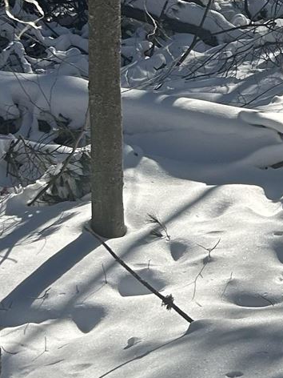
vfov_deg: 15.2
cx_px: 447
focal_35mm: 127
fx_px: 1384
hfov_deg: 11.1
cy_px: -15
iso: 50
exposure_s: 1/4444
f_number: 1.5
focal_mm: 5.7
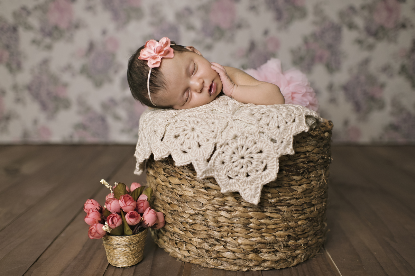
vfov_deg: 37.8
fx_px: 403
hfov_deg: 54.5
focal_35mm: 35
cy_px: 138
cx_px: 208
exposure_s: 1/125
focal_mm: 35
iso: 320
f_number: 2.2
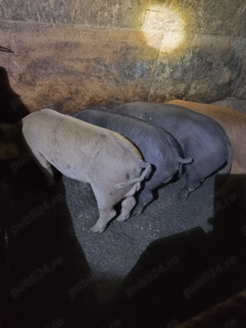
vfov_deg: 73.9
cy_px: 164
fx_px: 218
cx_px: 123
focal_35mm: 23
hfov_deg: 58.9
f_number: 1.65
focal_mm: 6.18
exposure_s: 1/20
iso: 4000
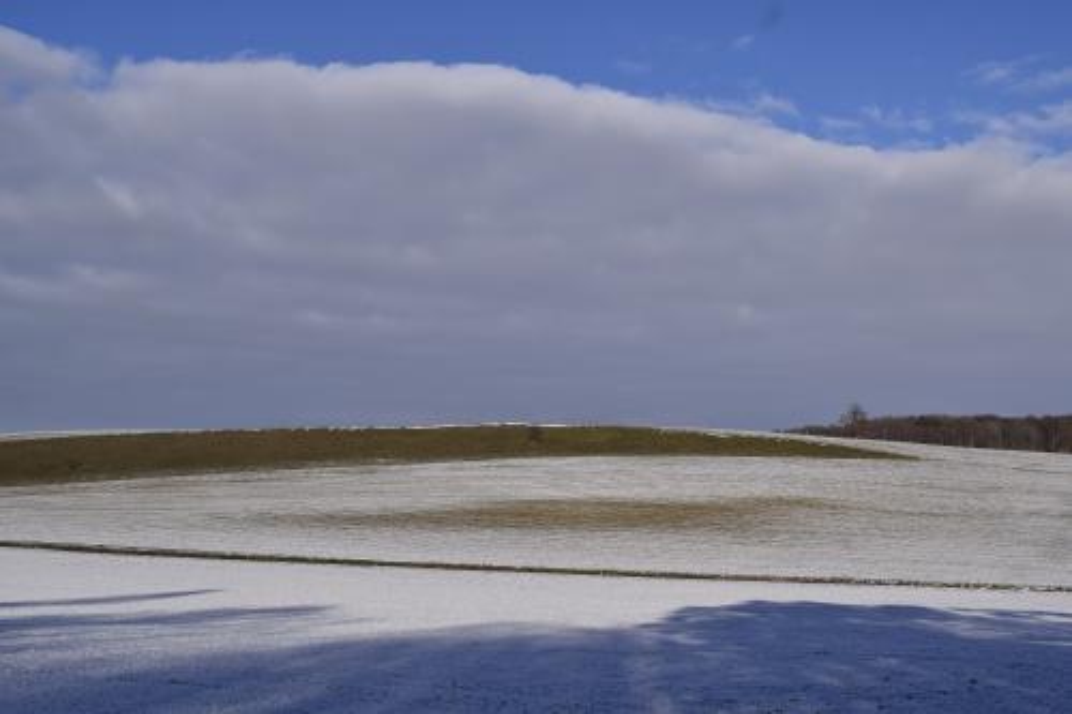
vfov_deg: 31.9
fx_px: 1250
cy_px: 357
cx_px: 536
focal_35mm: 42
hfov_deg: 46.4
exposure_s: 1/500
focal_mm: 28
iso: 100
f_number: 11
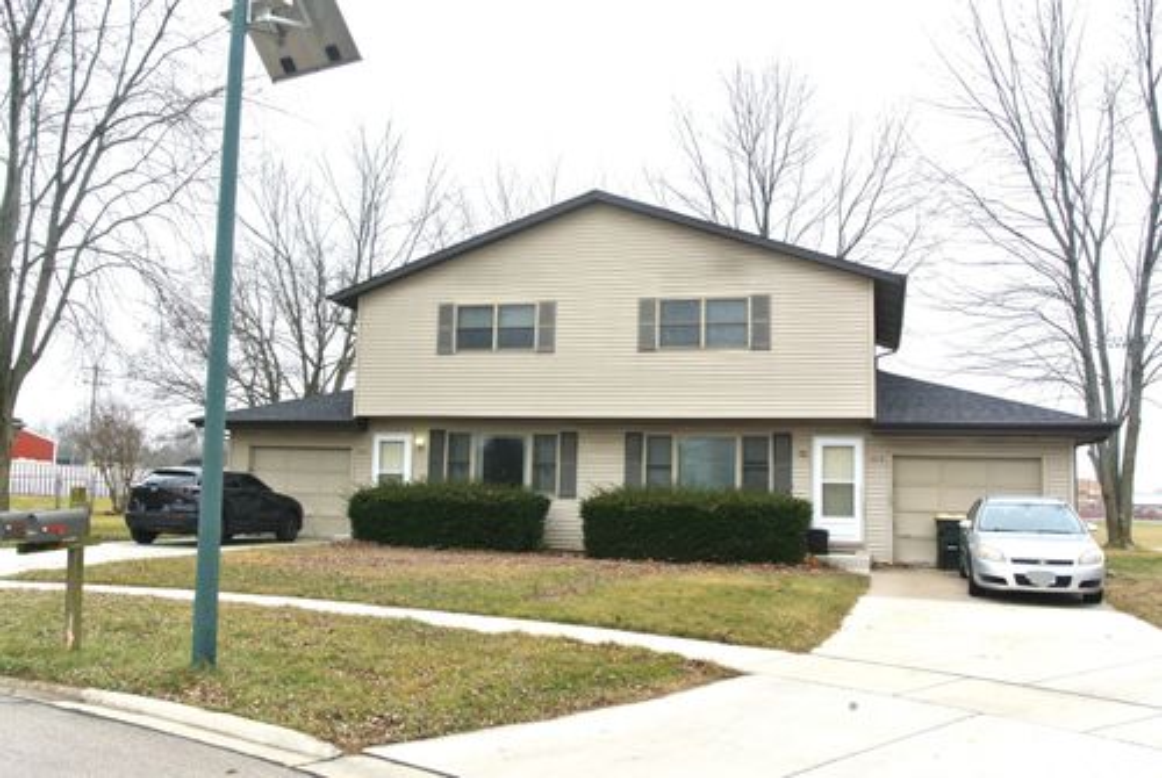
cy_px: 389
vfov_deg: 41.2
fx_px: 1034
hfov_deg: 58.6
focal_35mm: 32
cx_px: 581
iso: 200
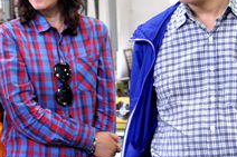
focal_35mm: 114
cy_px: 89
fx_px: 750
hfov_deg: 17.7
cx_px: 26
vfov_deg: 12.0
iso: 720
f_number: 2.8
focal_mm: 26
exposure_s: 1/30
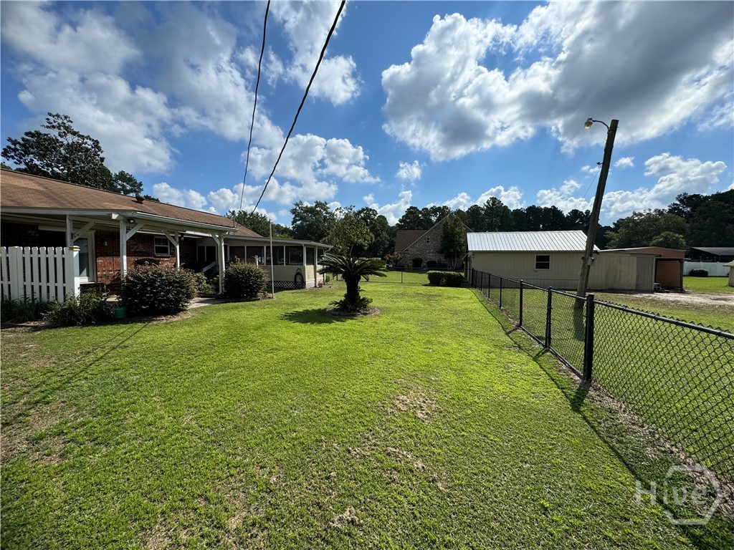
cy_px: 275
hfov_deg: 102.1
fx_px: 297
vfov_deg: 85.7
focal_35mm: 14
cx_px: 367
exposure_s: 1/2584
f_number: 2.2
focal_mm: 2.22
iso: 50
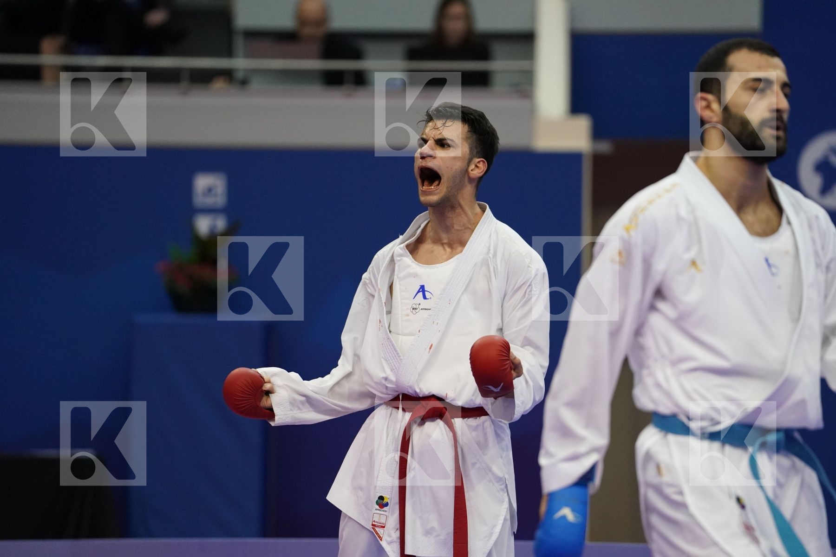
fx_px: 4644
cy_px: 278
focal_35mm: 200
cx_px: 418
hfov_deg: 10.3
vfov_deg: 6.9
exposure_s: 1/1000
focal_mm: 200
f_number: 2.8
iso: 3200
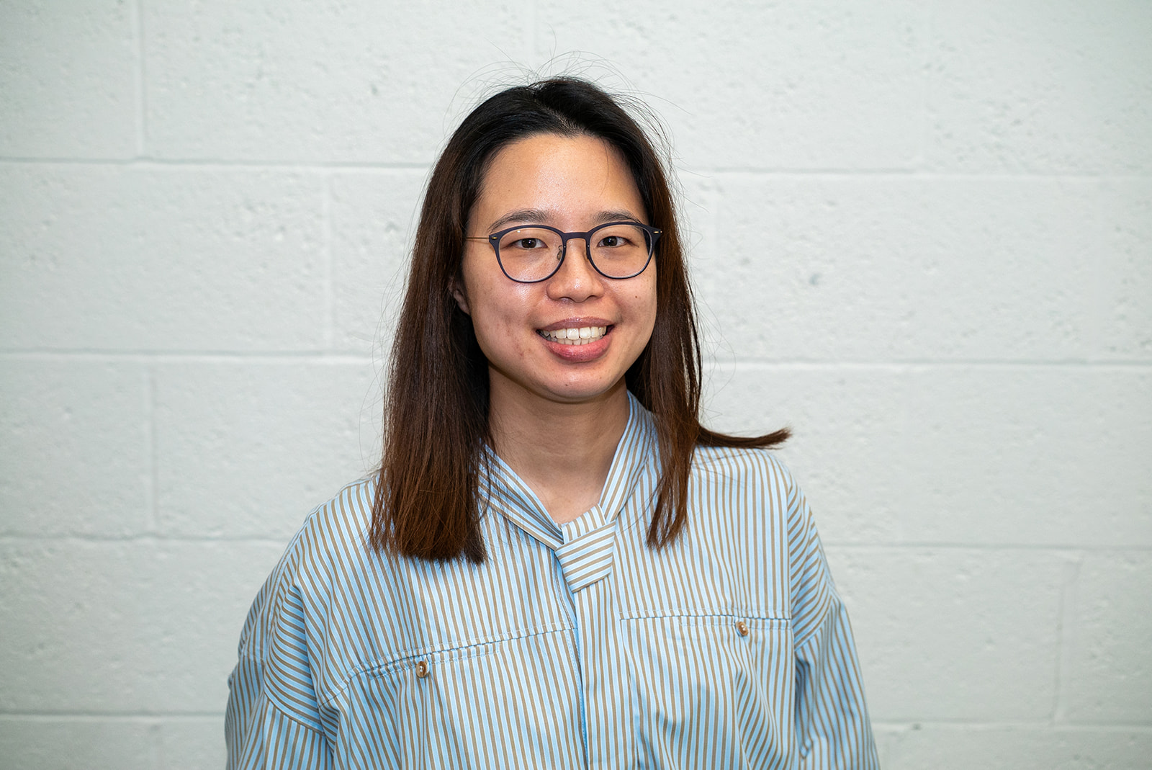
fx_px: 1761
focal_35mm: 55
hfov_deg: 36.2
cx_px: 576
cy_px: 385
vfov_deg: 24.7
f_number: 4.5
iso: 2000
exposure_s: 1/125
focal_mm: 55
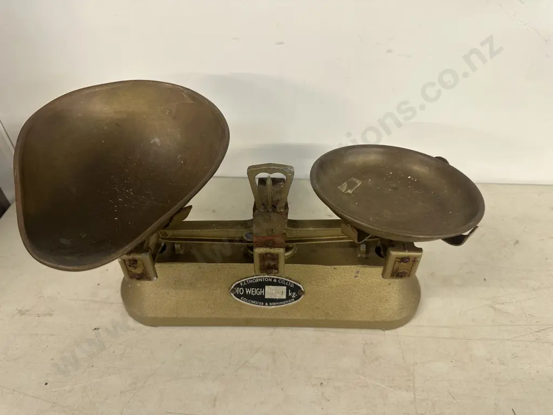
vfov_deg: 56.8
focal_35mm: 24
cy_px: 208
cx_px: 276
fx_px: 383
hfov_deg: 71.6
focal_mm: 6.86
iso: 125
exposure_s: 1/50
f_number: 1.78
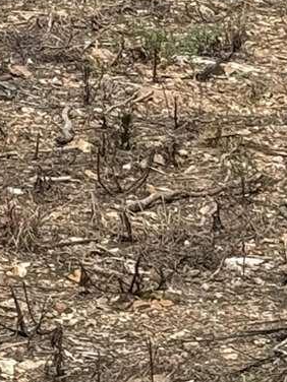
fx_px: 3250
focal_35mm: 294
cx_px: 36
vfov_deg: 6.7
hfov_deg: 5.1
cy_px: -123
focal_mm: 6.76
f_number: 1.78
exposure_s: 1/5587
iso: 64
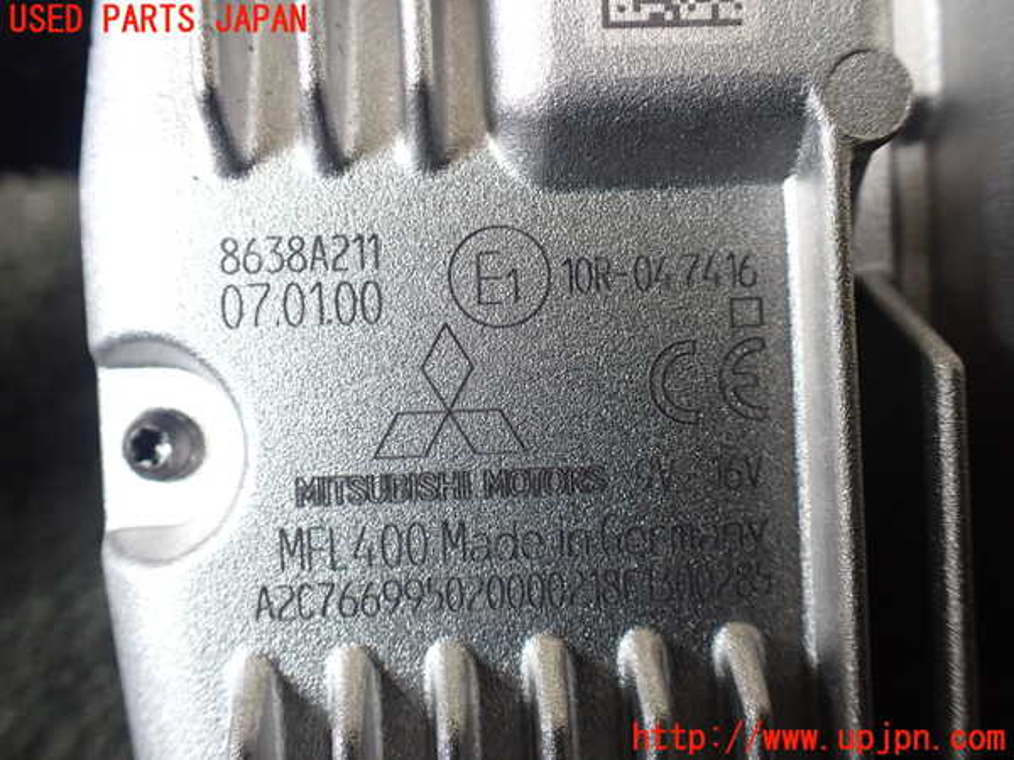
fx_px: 879
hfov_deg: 60.0
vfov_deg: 46.8
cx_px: 507
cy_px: 380
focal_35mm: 30
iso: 320
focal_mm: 5.4
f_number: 2.3
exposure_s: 1/125
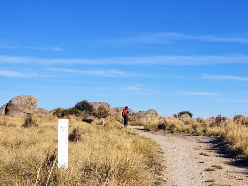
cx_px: 169
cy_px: 127
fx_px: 559
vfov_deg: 18.8
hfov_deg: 24.9
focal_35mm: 78
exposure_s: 1/1160
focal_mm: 6
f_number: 2.4
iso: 25
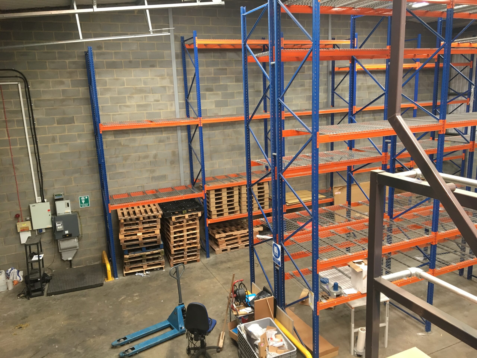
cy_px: 179
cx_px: 238
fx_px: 400
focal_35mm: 29
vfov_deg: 48.2
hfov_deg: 61.7
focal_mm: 4.15
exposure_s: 1/33
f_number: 2.2
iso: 125
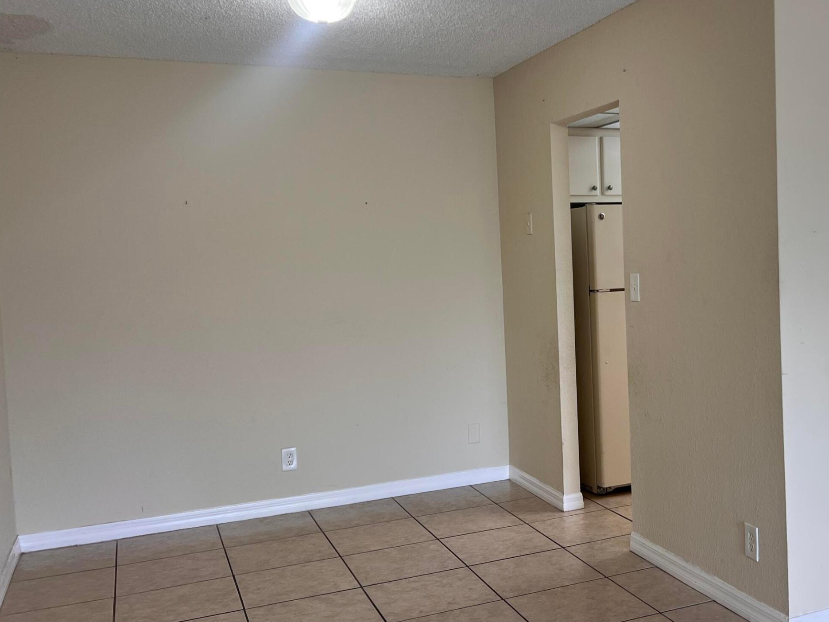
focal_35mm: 40
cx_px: 620
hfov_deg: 45.2
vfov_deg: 35.9
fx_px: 958
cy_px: 292
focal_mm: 5.7
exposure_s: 1/120
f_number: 1.5
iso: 64
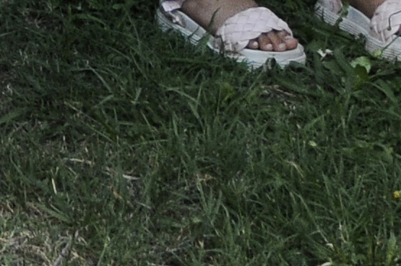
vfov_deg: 3.9
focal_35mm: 336
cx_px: -733
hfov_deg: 5.8
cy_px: -650
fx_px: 3738
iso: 400
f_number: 4.5
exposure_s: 1/200
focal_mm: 29
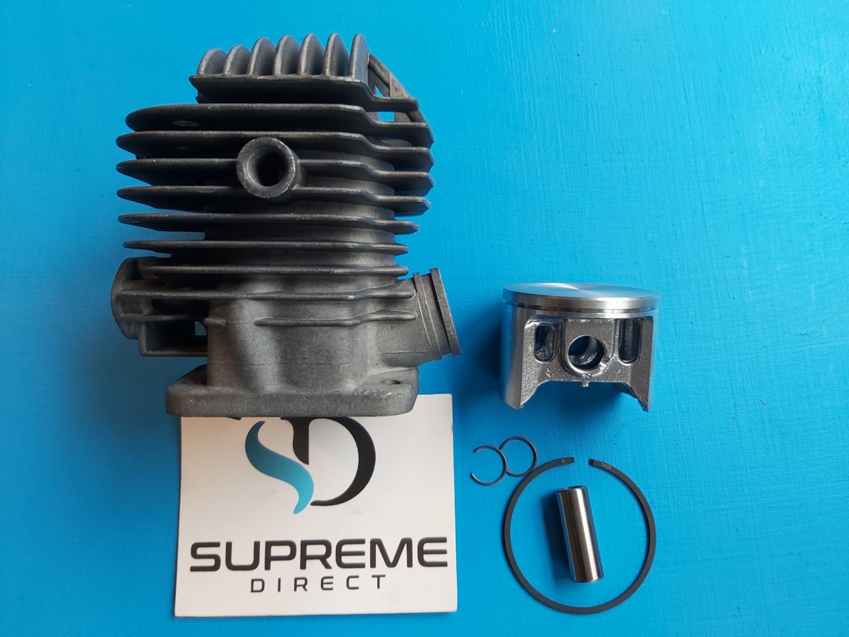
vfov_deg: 53.1
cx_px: 424
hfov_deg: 67.3
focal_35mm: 26
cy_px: 318
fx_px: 638
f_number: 1.7
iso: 100
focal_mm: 3.92
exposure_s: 1/50
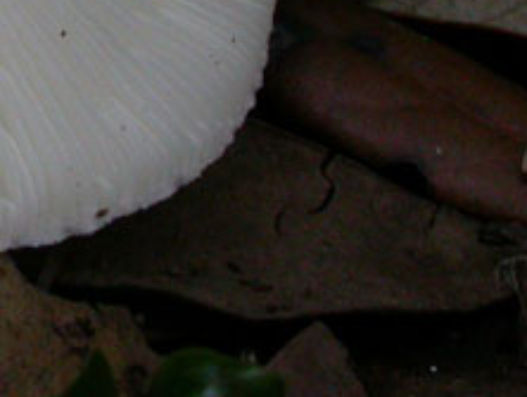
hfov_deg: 4.5
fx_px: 6691
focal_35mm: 439
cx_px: -285
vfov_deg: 3.4
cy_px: -271
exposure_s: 1/30
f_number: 10
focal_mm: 25.3
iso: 200
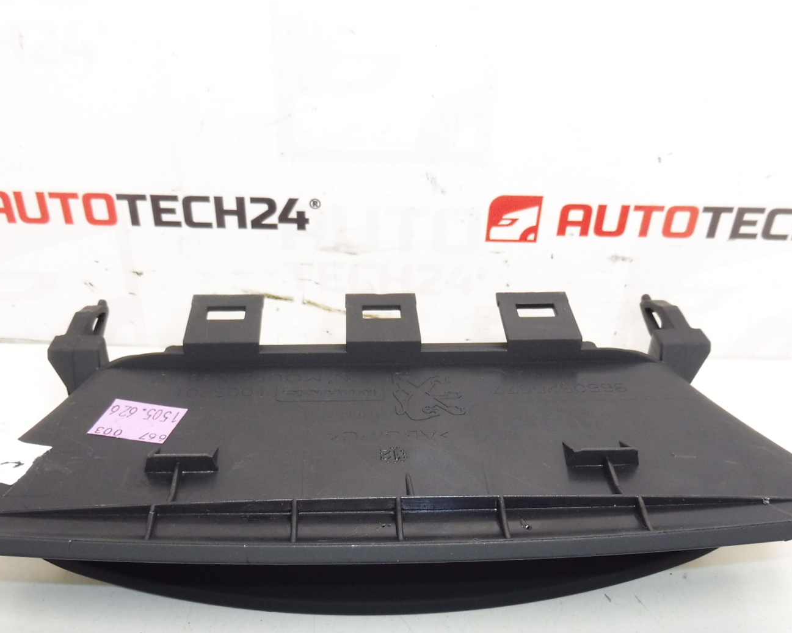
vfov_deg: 39.6
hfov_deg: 49.1
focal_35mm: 37
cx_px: 366
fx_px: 867
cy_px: 430
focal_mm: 4.3
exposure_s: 1/60
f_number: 3.5
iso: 200
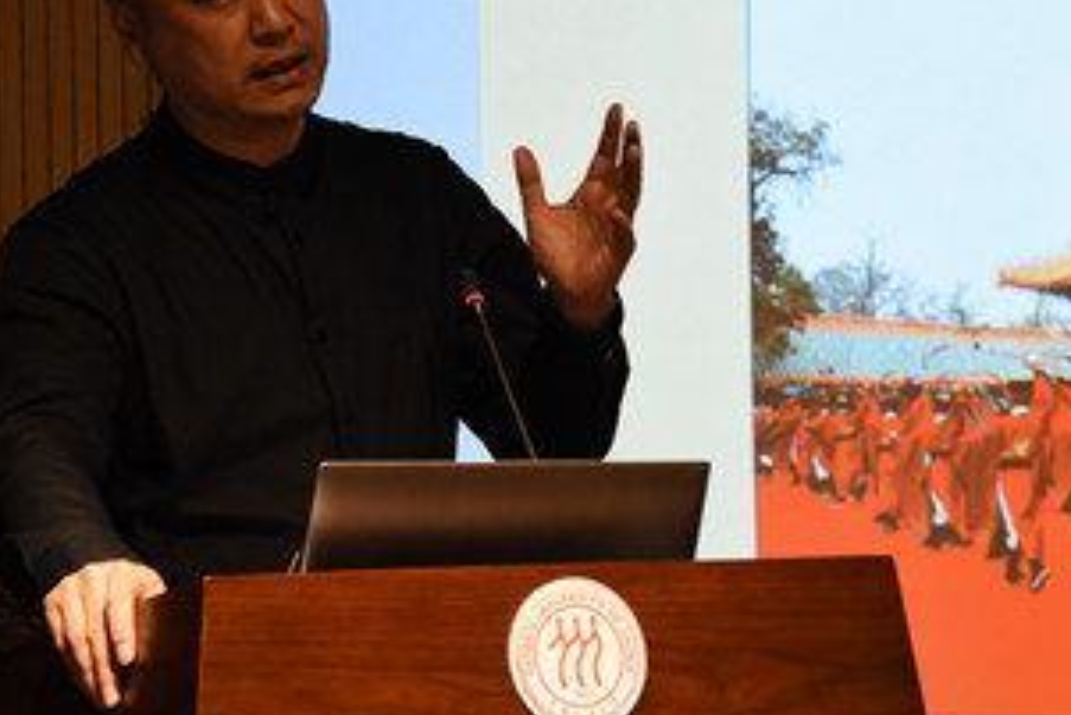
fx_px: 4197
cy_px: 272
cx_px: 480
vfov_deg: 9.7
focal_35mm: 141
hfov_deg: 14.5
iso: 3600
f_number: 4.5
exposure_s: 1/250
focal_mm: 85
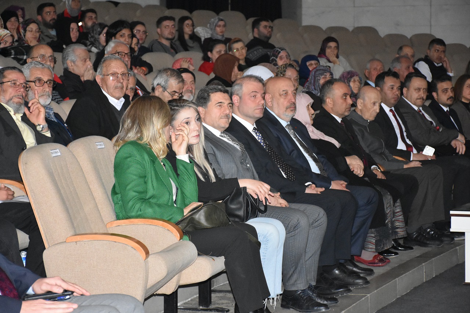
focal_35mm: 112
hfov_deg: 18.2
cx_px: 235
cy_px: 156
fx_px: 1468
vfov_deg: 12.2
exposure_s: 1/60
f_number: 5
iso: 6400
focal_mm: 75
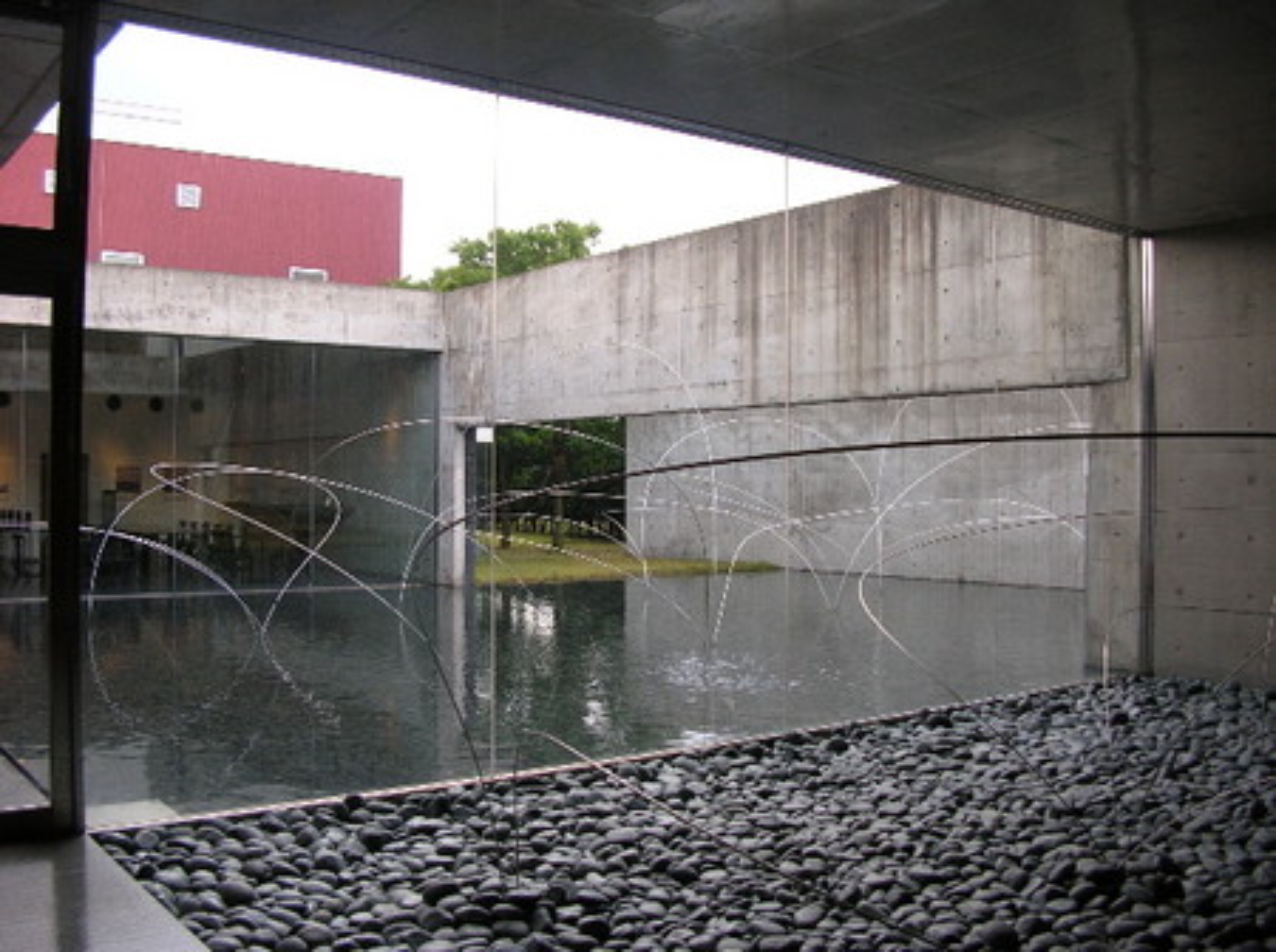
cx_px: 638
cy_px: 476
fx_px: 1288
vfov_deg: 40.6
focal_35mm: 35
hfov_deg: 52.7
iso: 50
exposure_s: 1/94.2
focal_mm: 5.8
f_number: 2.8
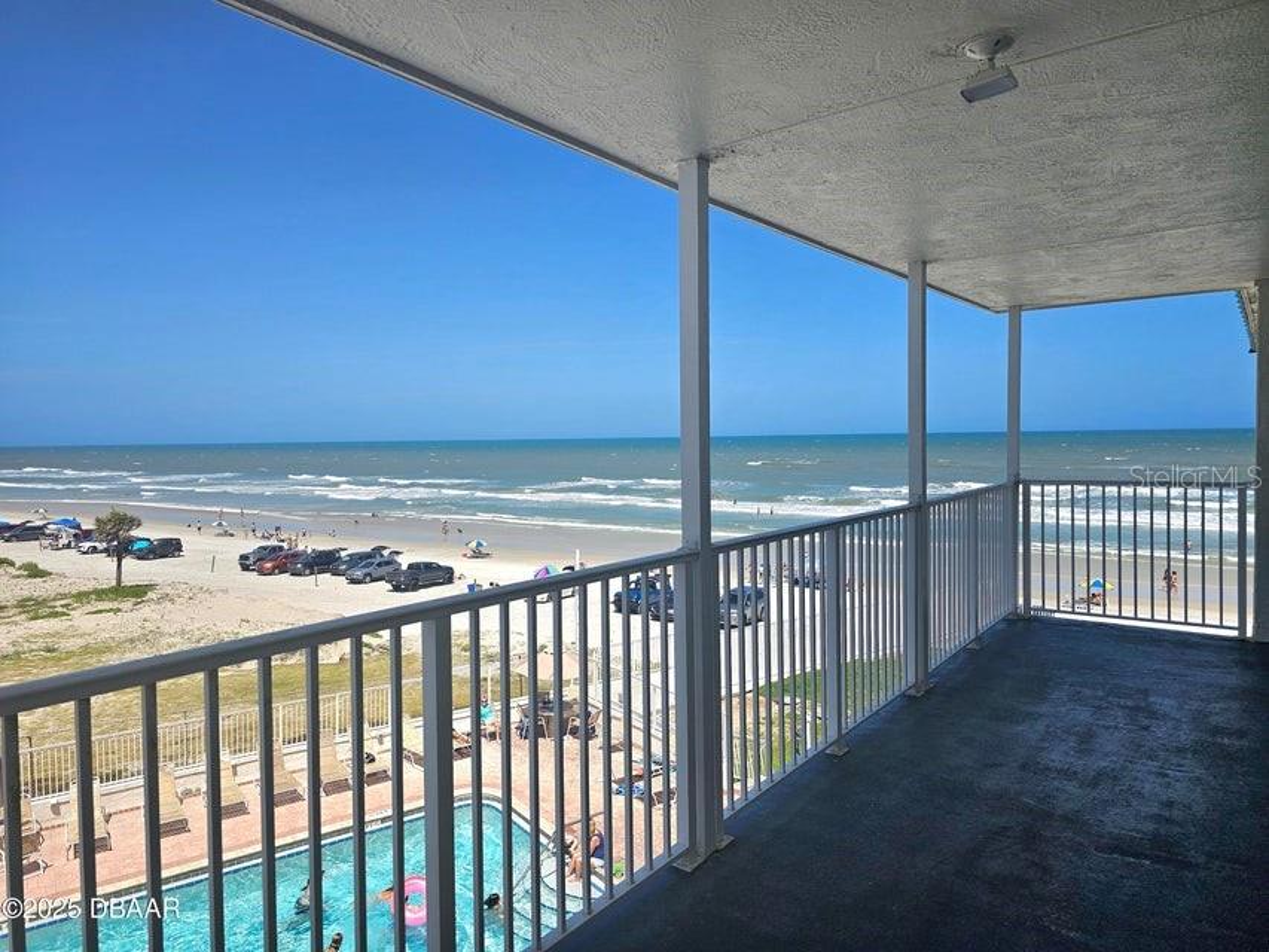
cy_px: 476
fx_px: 843
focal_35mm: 23
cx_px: 634
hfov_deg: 73.9
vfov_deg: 58.9
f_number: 1.7
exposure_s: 1/1667
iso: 12
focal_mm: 6.3
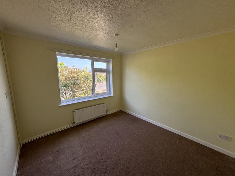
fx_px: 95
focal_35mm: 14
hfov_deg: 102.1
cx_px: 118
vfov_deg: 85.7
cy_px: 88
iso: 64
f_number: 2.2
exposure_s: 1/132
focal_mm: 2.22
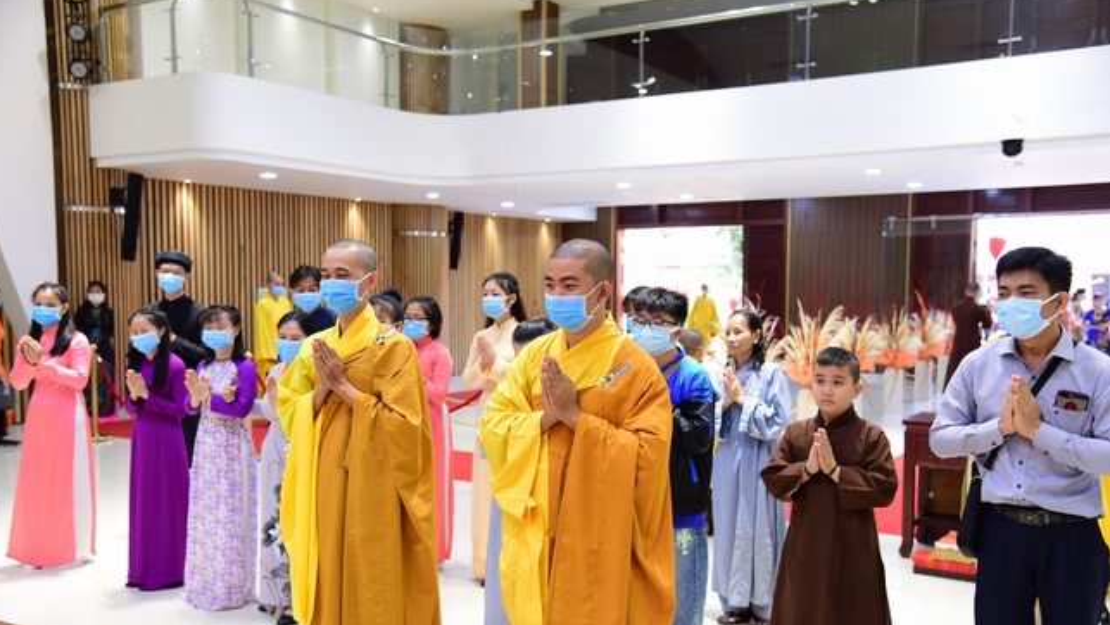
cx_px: 551
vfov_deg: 32.8
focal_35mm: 36
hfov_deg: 55.3
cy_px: 364
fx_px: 1060
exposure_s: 1/50
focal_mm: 34
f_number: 4
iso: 1000
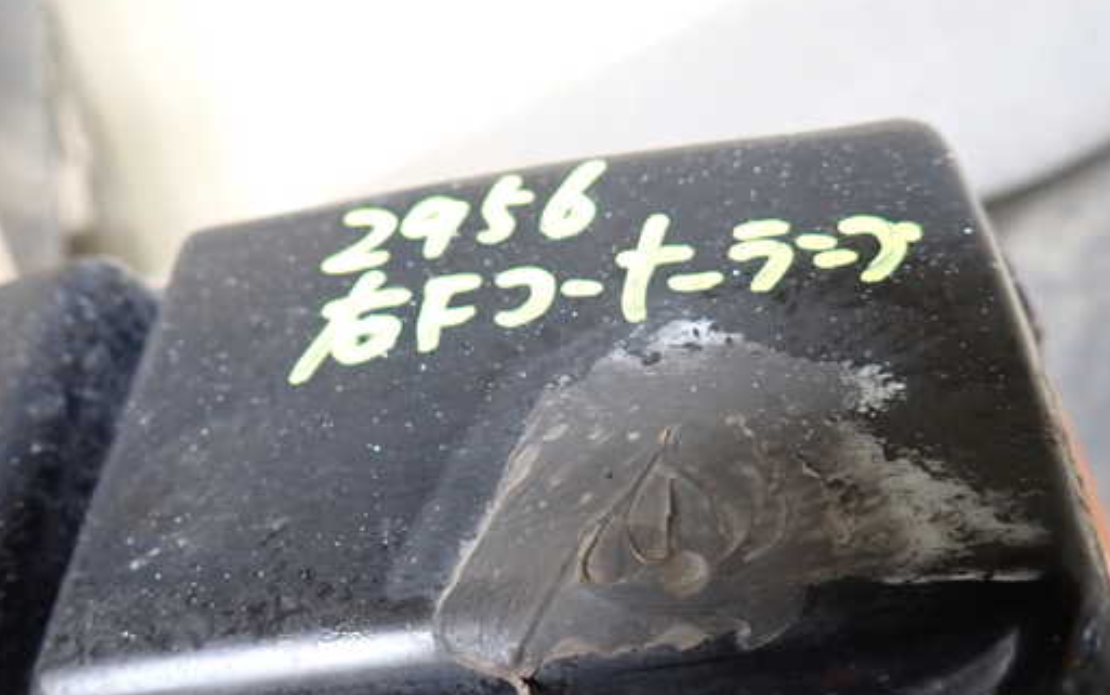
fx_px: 938
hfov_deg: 61.2
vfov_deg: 40.4
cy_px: 429
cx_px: 569
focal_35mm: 31
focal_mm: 4.5
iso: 320
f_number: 2
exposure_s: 1/30
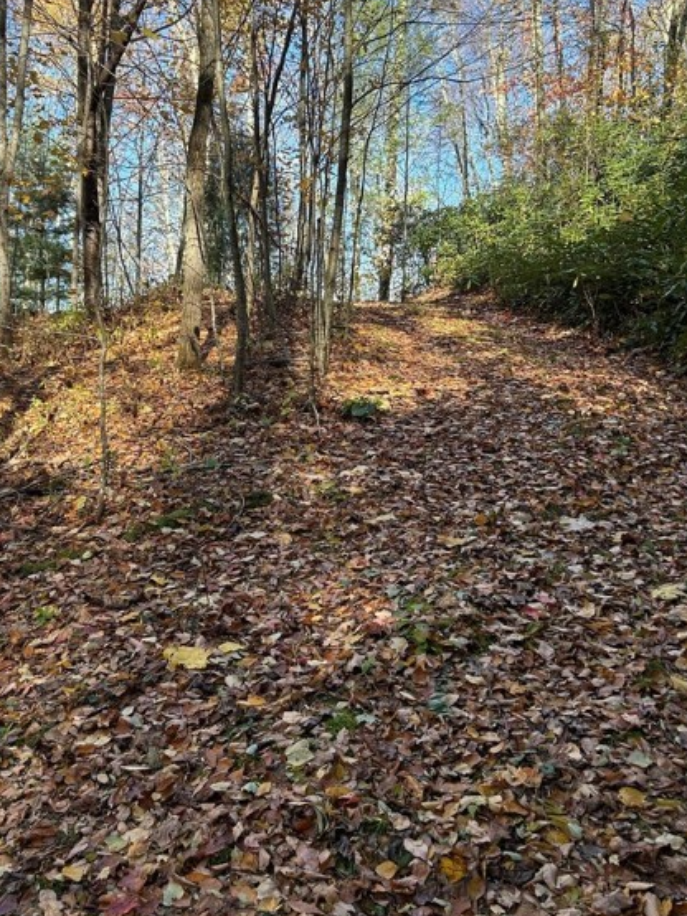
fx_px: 953
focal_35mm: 36
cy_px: 353
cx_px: 263
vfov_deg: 50.9
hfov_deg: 39.4
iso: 50
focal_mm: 5.7
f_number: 1.5
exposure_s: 1/581
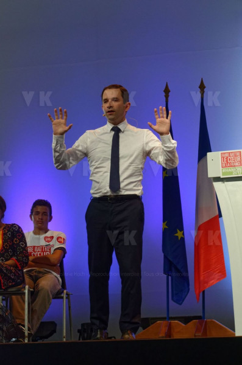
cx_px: 121
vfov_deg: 19.5
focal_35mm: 105
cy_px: 182
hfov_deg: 13.0
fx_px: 1064
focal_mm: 70
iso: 1000
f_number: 5.6
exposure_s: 1/320
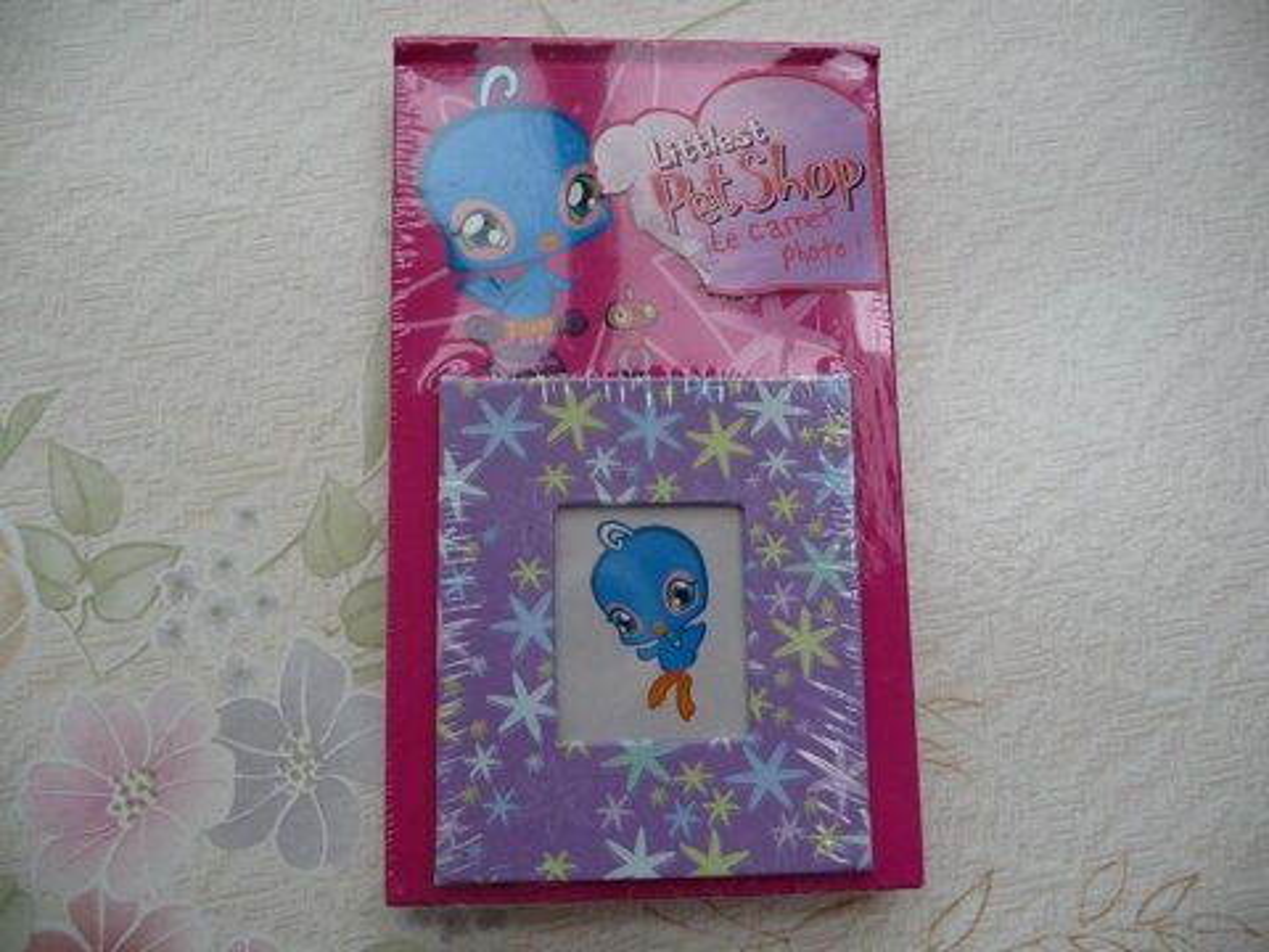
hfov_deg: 63.4
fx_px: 1026
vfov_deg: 49.7
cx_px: 634
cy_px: 476
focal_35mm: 28
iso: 100
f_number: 3.3
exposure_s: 1/125
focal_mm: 4.7
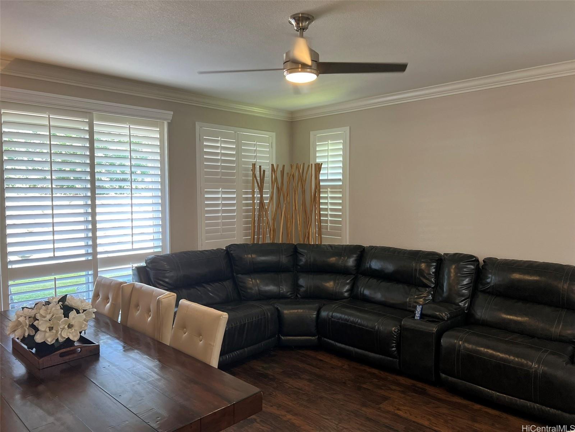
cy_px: 216
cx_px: 288
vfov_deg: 53.1
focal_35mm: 26
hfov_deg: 67.3
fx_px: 432
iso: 80
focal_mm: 5.7
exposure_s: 1/60
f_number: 1.5
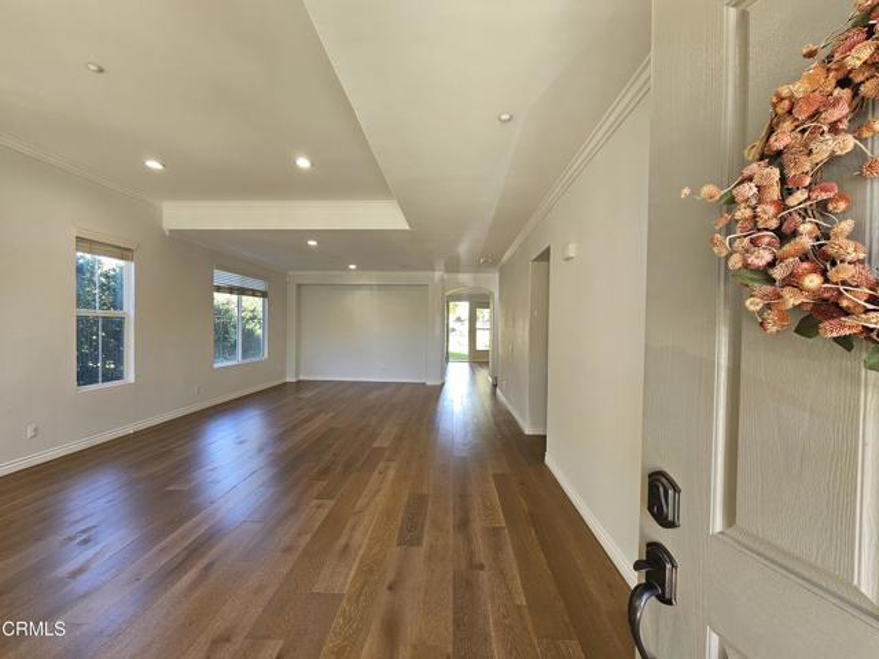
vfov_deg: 89.9
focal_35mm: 13
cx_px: 440
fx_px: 330
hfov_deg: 106.2
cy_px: 330
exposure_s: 1/60
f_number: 2.2
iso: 64
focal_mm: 2.2
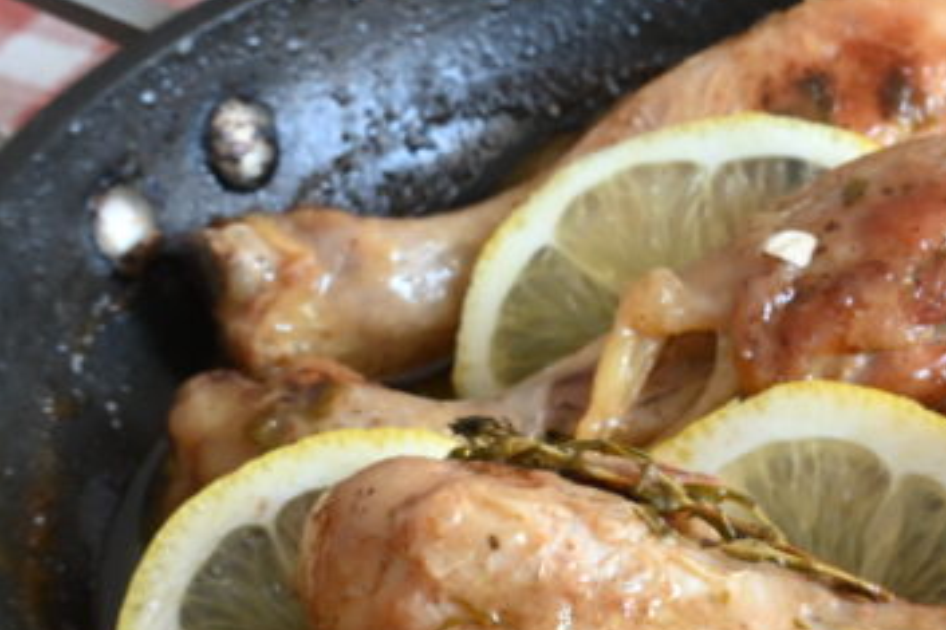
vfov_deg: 8.6
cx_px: 876
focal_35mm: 159
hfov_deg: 12.8
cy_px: 409
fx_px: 4176
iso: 640
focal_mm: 52
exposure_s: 1/5
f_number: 13
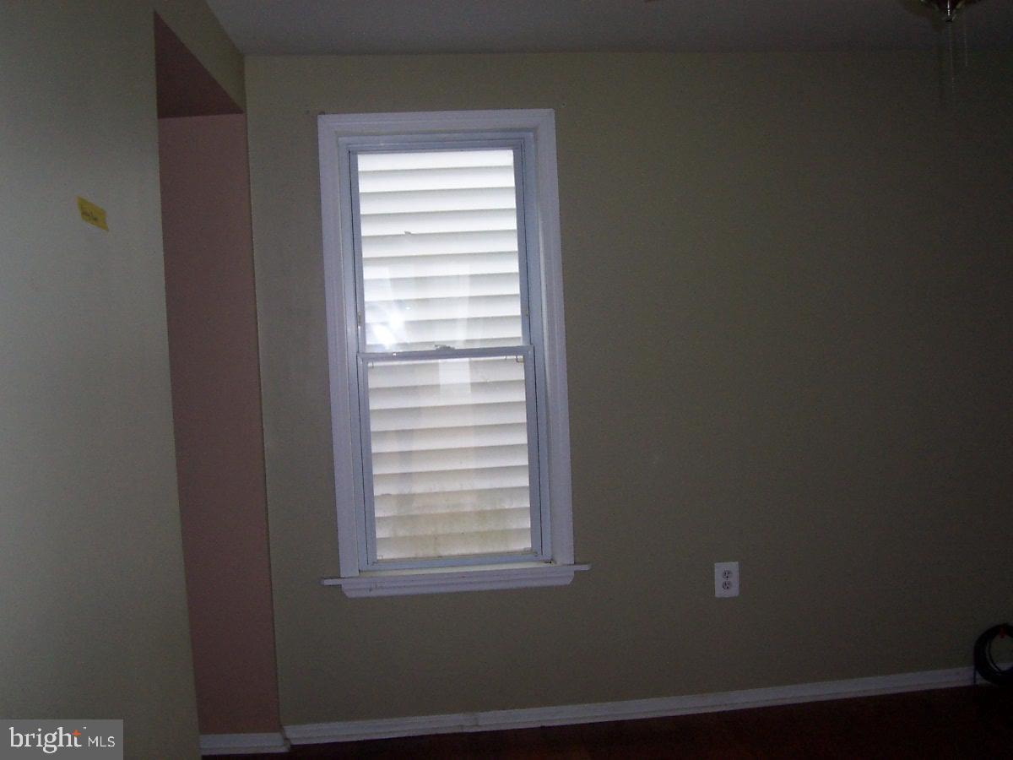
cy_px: 380
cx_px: 506
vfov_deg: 38.7
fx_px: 1083
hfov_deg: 50.1
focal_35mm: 37
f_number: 2.8
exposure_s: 1/60
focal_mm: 5.6
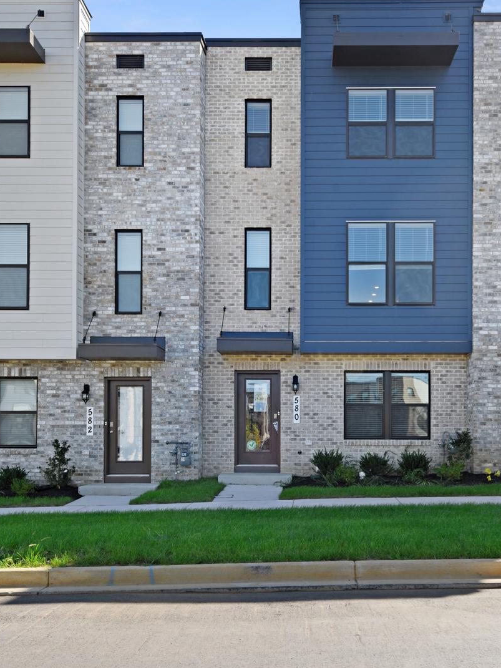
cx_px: 291
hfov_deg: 35.9
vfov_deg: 46.4
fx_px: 772
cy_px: 414
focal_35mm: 40
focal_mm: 29
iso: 400
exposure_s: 1/250
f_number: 9
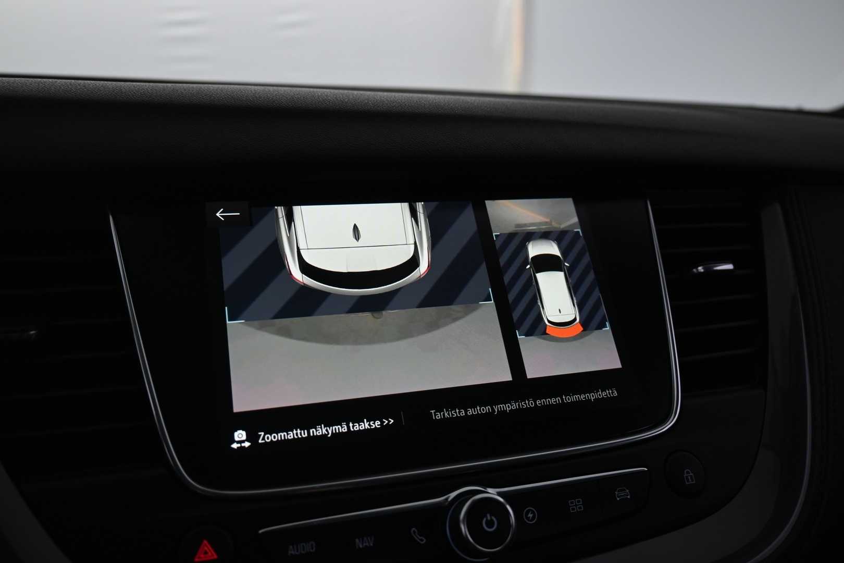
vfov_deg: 44.6
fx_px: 686
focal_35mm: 29
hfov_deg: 63.2
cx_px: 422
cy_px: 282
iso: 400
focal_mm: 19.5
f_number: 3.8
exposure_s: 1/60
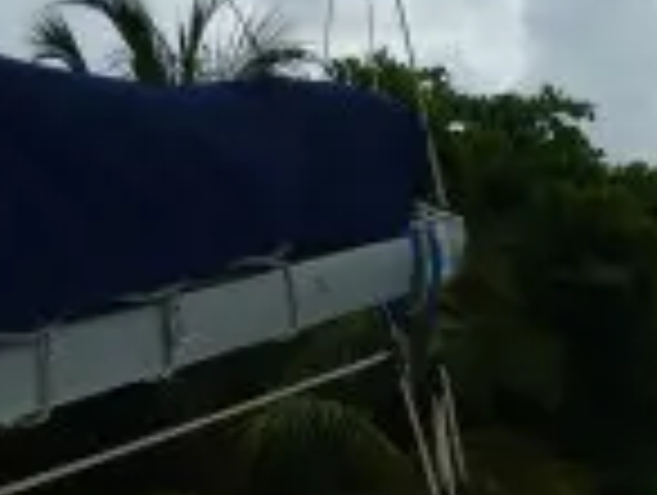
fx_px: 1996
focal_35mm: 105
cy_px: 436
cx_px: 608
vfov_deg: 14.0
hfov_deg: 18.3
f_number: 4
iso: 100
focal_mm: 4.3
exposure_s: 1/1000
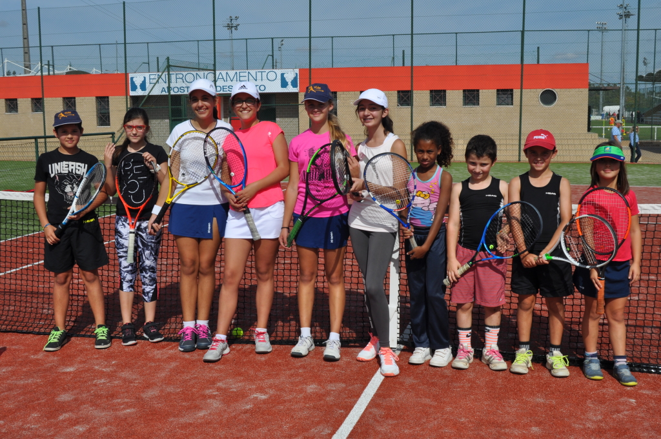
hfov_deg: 49.6
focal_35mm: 39
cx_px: 330
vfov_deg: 34.1
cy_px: 220
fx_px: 715
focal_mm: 26
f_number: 10
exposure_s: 1/400
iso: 200
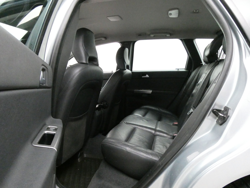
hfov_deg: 71.6
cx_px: 125
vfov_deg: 56.8
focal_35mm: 24
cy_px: 94
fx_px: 173
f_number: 3.3
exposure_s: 1/20
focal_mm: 4.3
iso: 1600
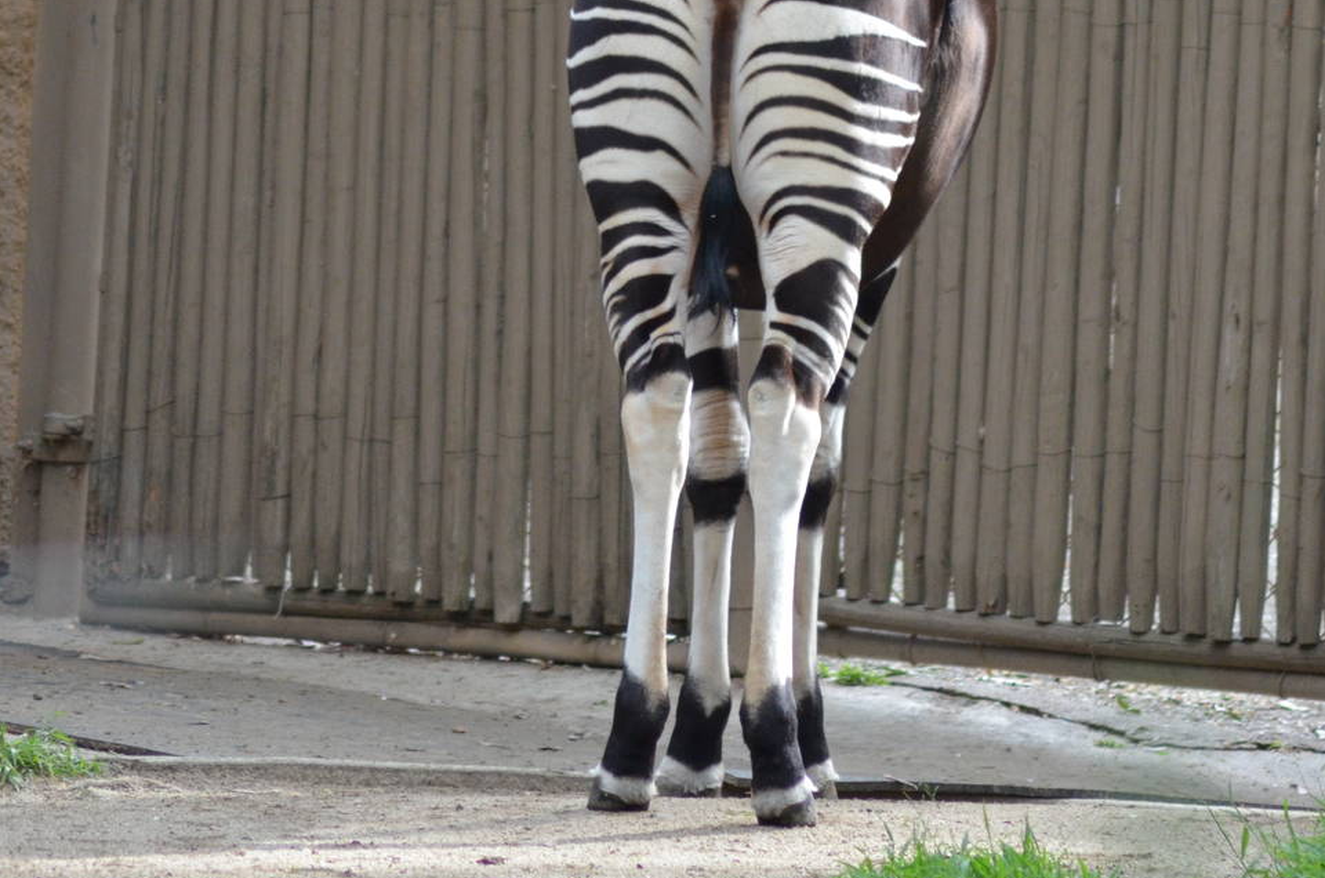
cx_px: 784
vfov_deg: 2.4
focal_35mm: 575
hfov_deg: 3.6
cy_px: 206
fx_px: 21121
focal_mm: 230
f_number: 5
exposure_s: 1/500
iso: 1400
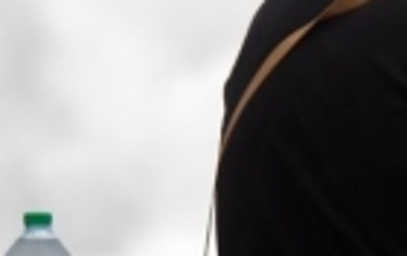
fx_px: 15976
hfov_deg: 1.5
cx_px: 1009
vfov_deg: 0.9
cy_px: -33
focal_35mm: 1438
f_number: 5.6
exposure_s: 1/1250
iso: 100
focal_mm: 165
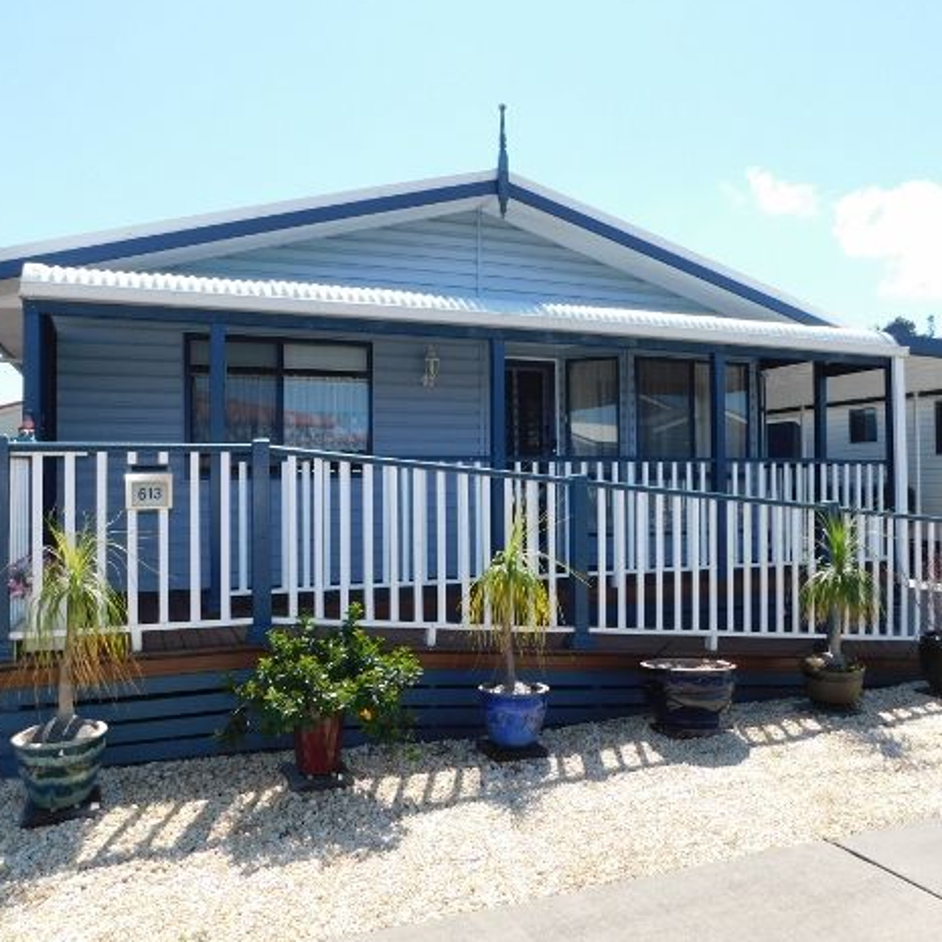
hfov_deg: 57.3
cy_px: 474
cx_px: 488
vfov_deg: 57.3
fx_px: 862
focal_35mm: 28
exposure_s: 1/1000
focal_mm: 4
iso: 125
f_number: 3
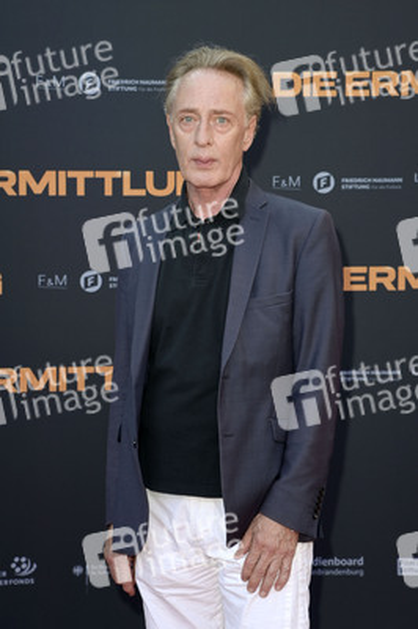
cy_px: 314
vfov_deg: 19.5
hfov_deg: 13.0
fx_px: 1832
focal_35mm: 105
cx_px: 209
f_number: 7.1
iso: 640
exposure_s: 1/250
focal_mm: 105
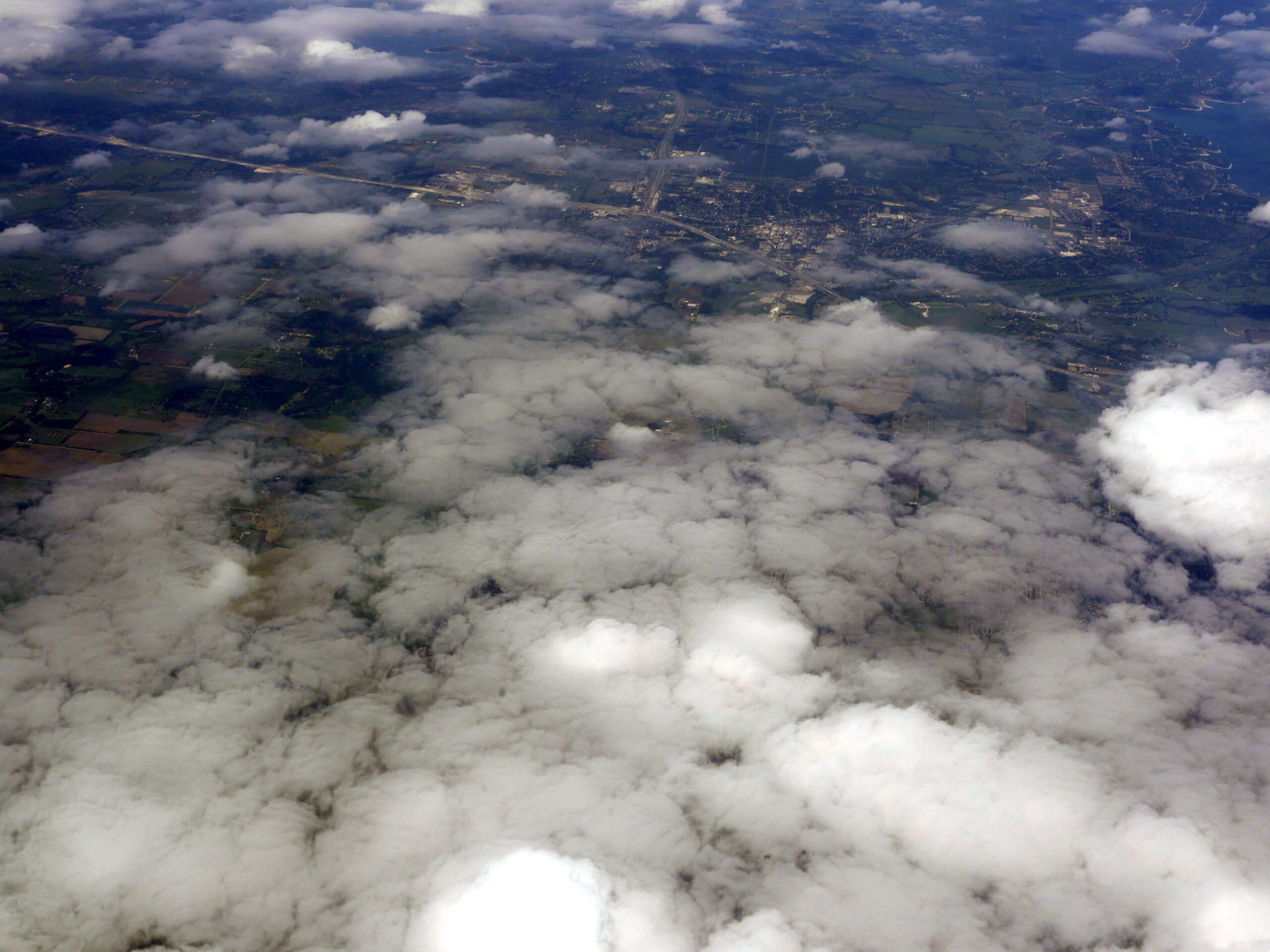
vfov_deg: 29.1
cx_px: 635
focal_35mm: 50
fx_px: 1834
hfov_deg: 38.2
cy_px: 476
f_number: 5.6
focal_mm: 25
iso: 200
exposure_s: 1/1600
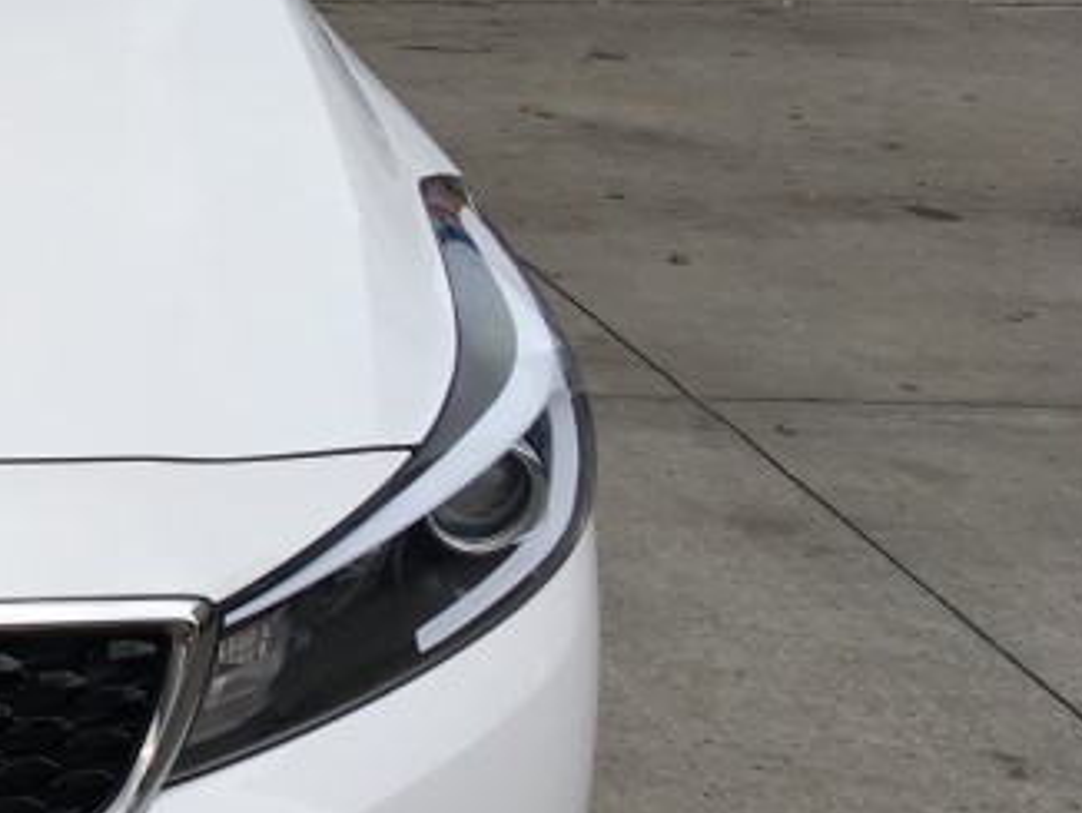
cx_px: -544
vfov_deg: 16.3
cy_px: 345
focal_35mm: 91
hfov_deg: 18.9
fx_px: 2847
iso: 25
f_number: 2.2
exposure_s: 1/174
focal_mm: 4.15
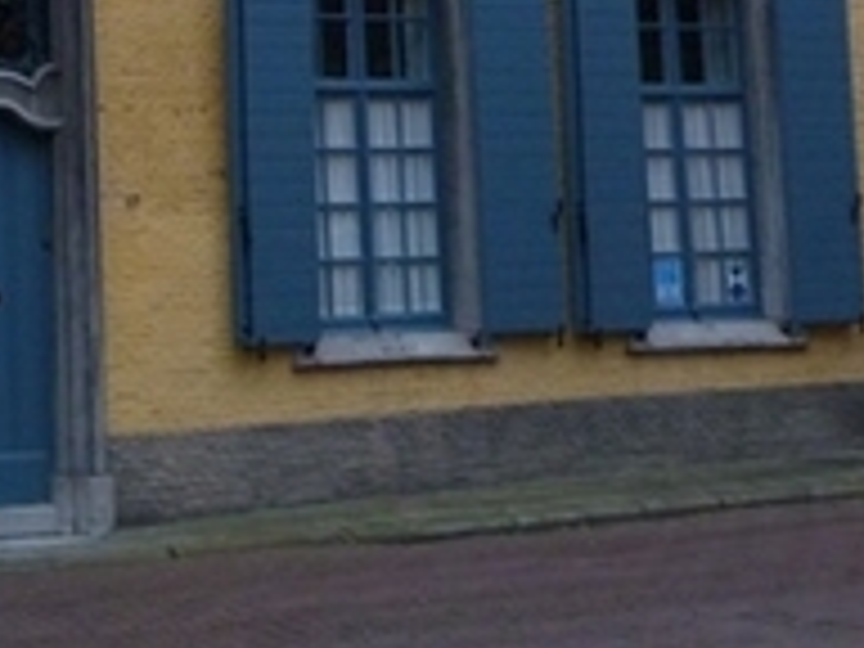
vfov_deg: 13.9
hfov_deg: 18.8
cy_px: -328
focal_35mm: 100
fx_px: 2496
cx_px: -112
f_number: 3
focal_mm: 5.7
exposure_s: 1/60
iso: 250
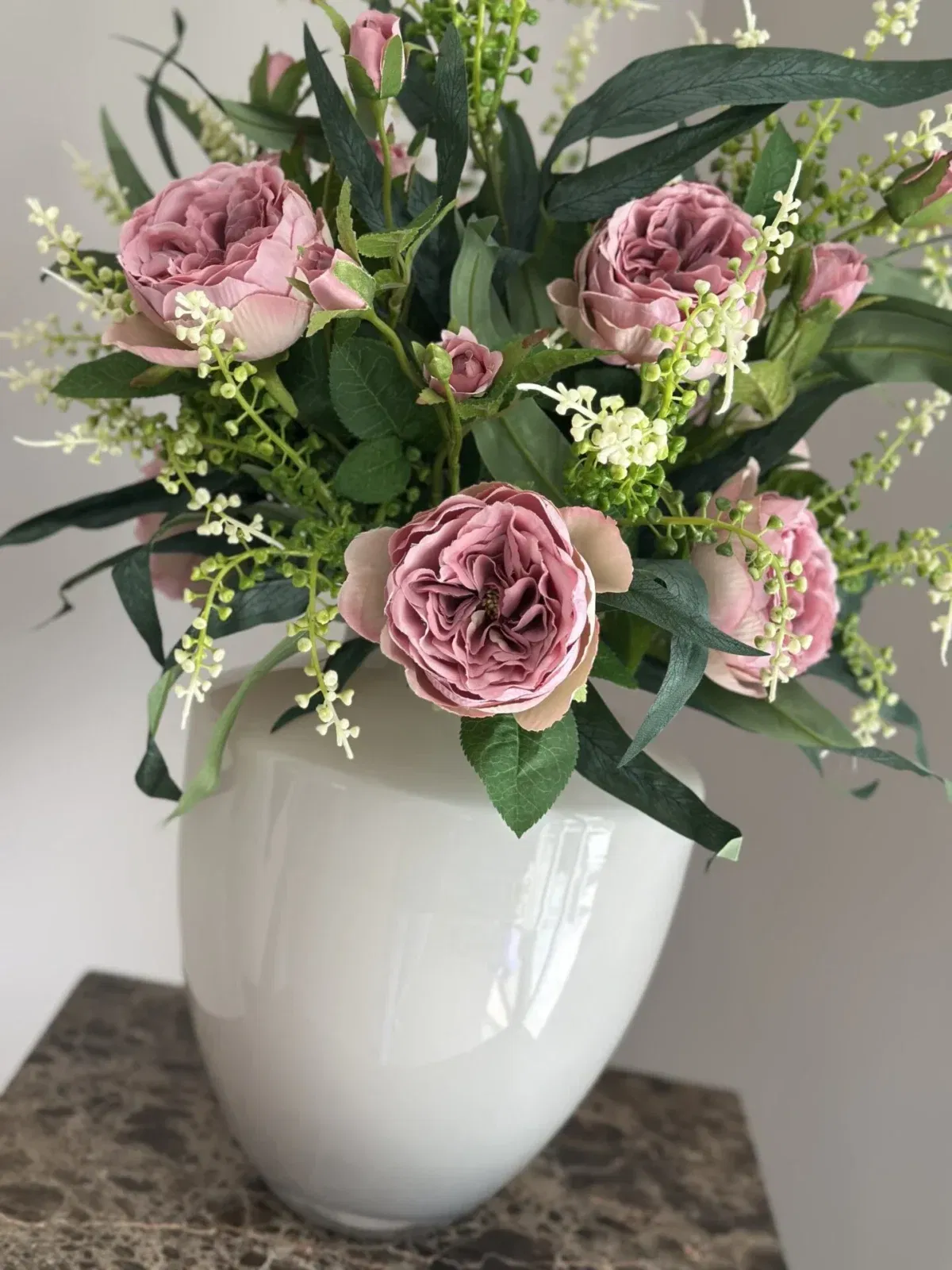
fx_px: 1760
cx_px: 476
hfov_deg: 30.3
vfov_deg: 39.7
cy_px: 635
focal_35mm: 48
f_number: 1.78
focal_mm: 6.86
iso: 125
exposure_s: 1/145
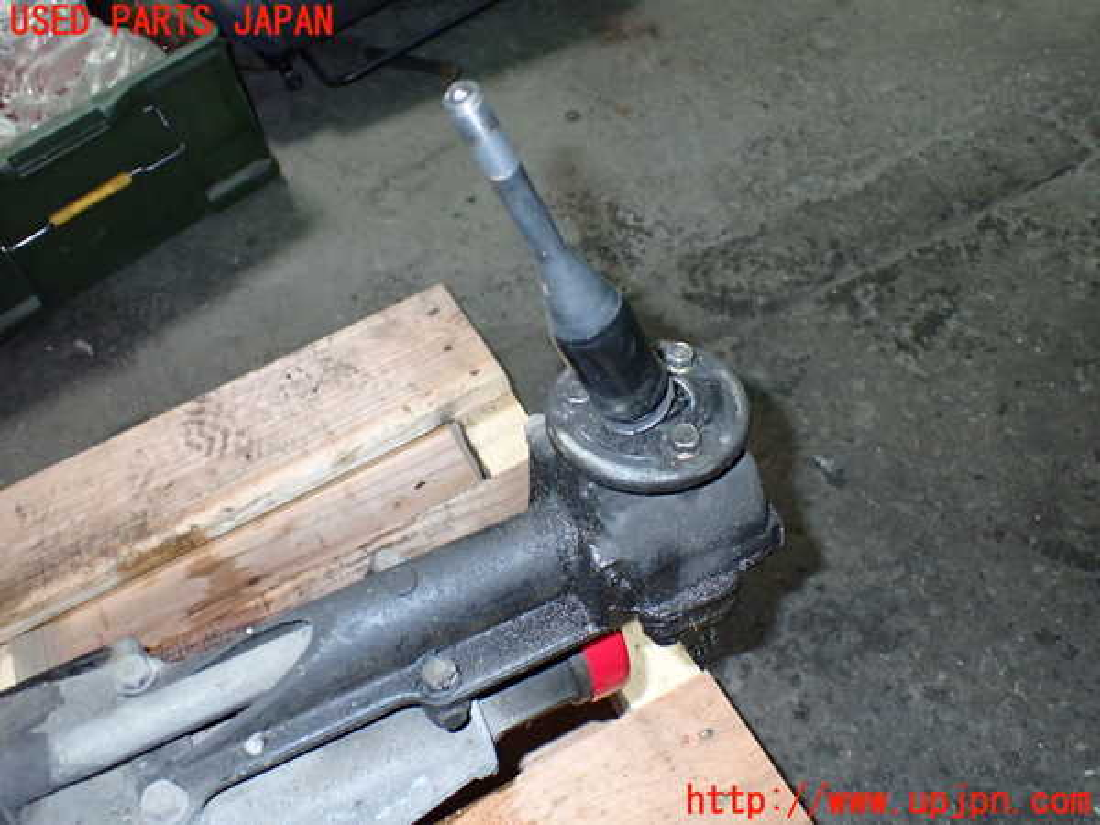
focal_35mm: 30
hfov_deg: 60.0
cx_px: 550
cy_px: 412
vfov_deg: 46.8
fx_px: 953
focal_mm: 5.4
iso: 800
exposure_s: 1/30
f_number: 6.3
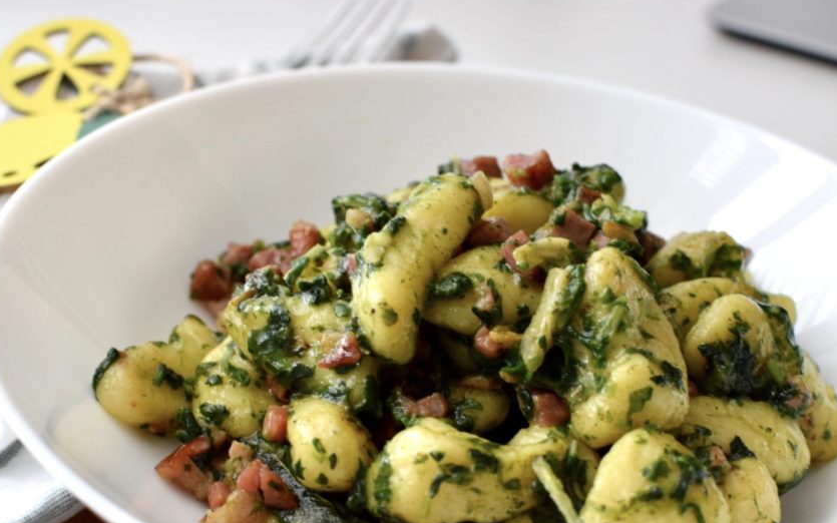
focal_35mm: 66
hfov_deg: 31.2
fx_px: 1497
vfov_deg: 19.8
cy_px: 314
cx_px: 345
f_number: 5
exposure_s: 1/100
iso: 400
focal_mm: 35
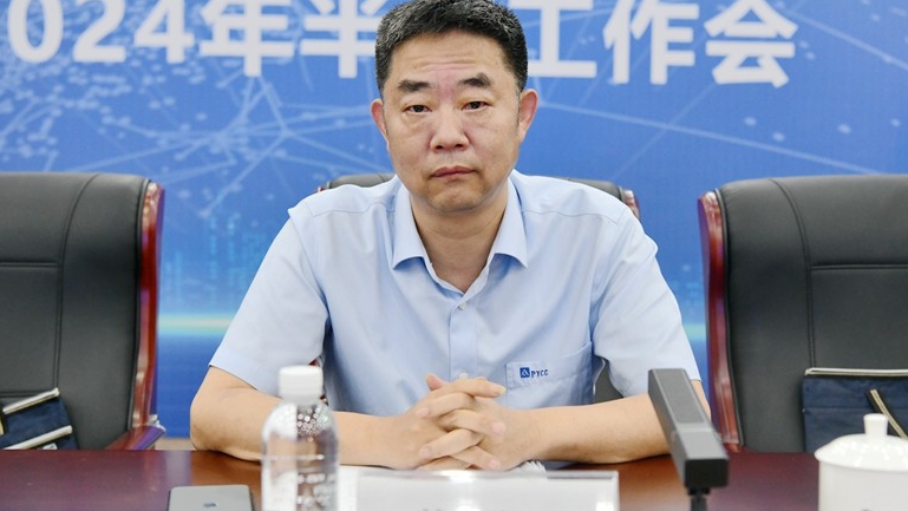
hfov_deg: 42.1
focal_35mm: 49
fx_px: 1180
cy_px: 238
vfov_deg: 24.4
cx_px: 465
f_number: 4
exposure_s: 1/160
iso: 2000
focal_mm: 45
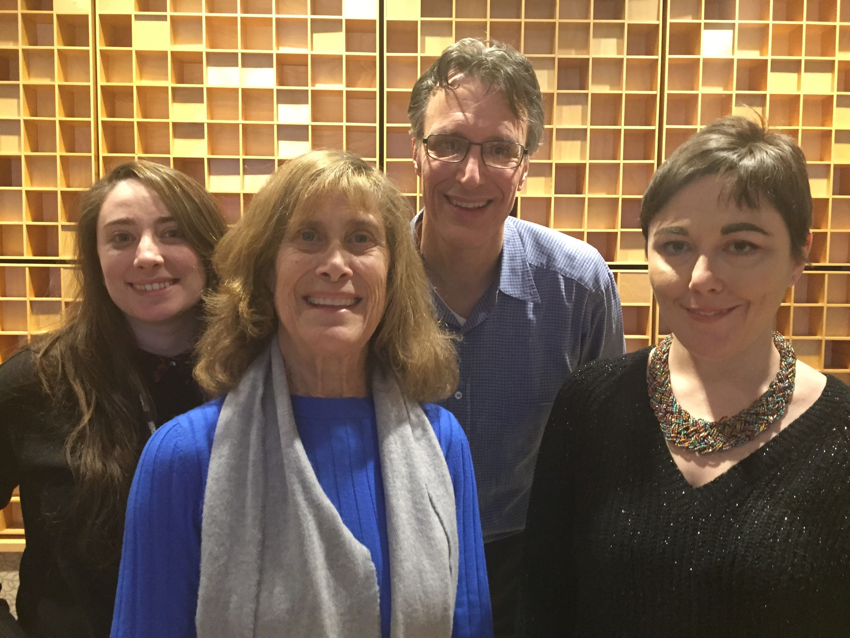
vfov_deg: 48.2
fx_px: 712
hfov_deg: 61.7
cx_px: 425
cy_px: 319
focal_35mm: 29
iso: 500
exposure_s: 1/15
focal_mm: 4.15
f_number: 2.2
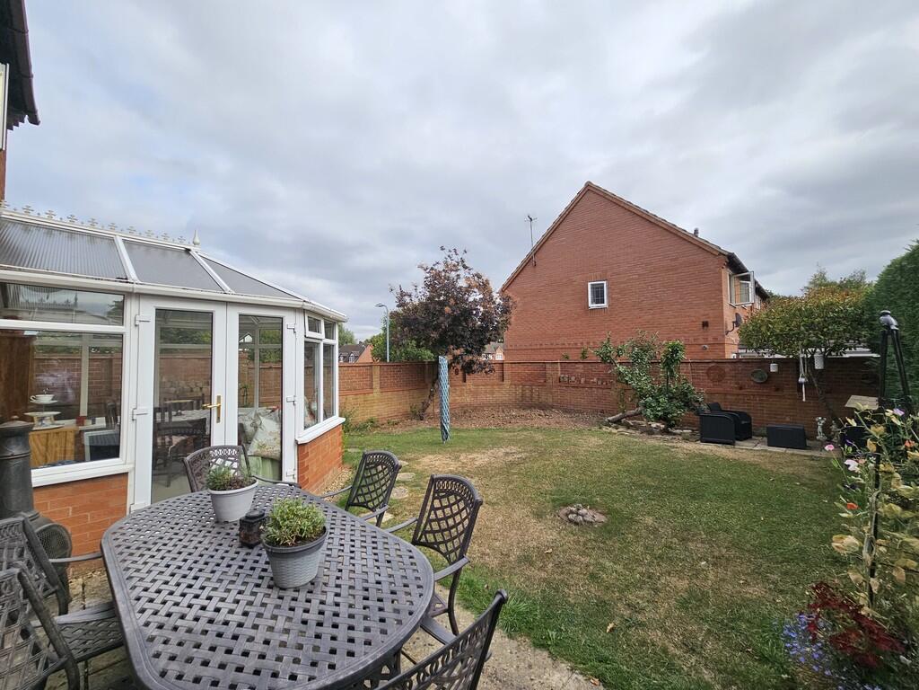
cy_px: 345
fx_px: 345
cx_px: 460
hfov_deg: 106.2
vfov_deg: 89.9
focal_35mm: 13
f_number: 2.2
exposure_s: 1/2094
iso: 50
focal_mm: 2.2
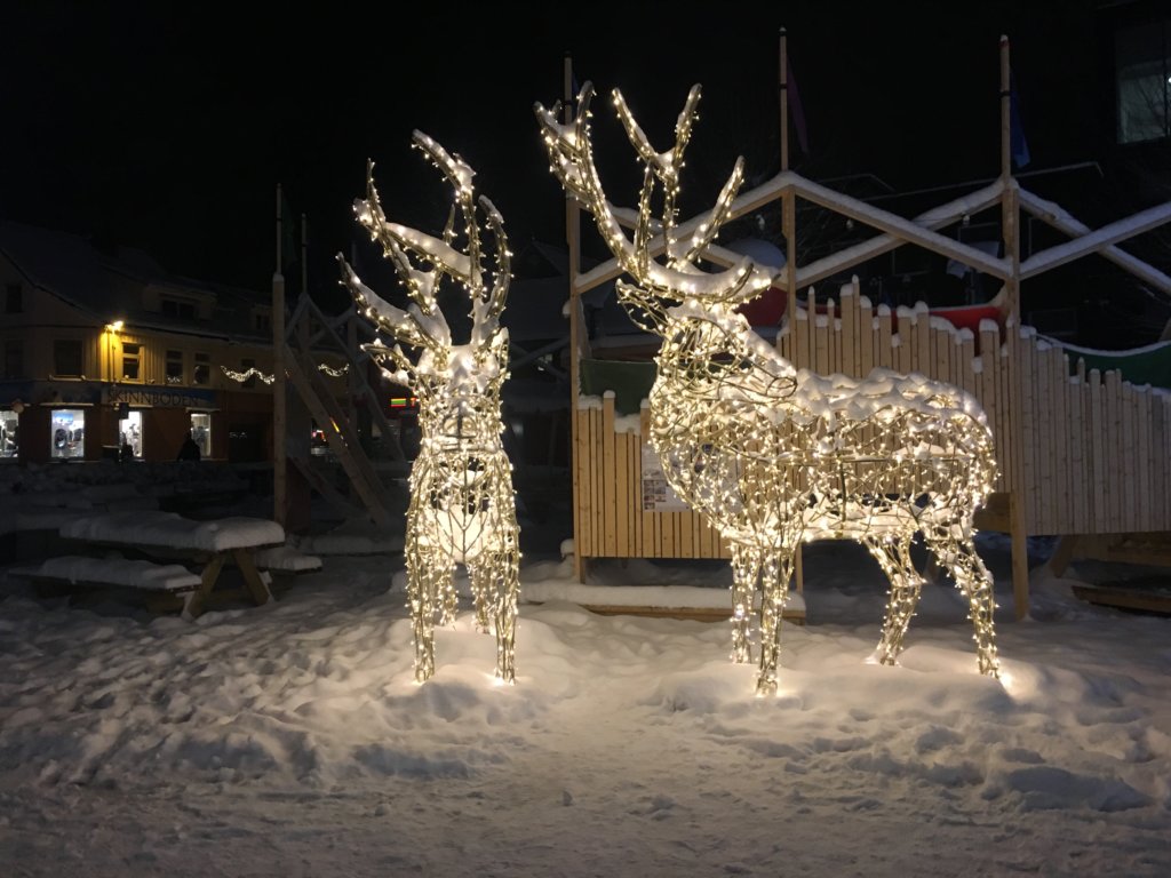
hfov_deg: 61.7
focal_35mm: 29
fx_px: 981
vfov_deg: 48.2
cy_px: 439
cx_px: 586
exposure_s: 1/33
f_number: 2.2
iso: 200
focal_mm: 4.15
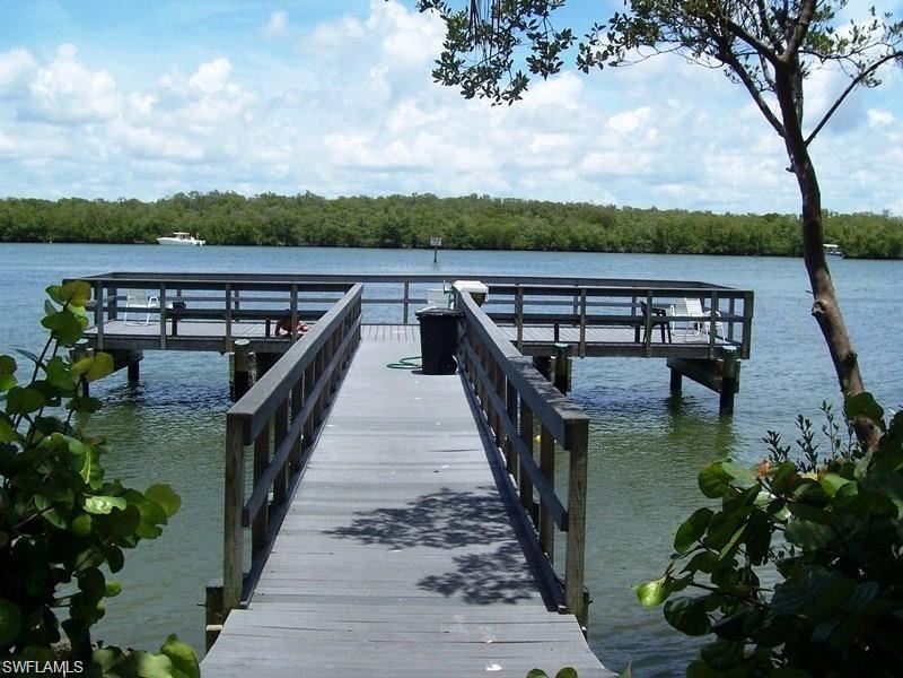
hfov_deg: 44.8
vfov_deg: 34.3
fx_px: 1096
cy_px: 339
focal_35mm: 42
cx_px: 452
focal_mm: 7
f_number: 5.6
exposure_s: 1/350
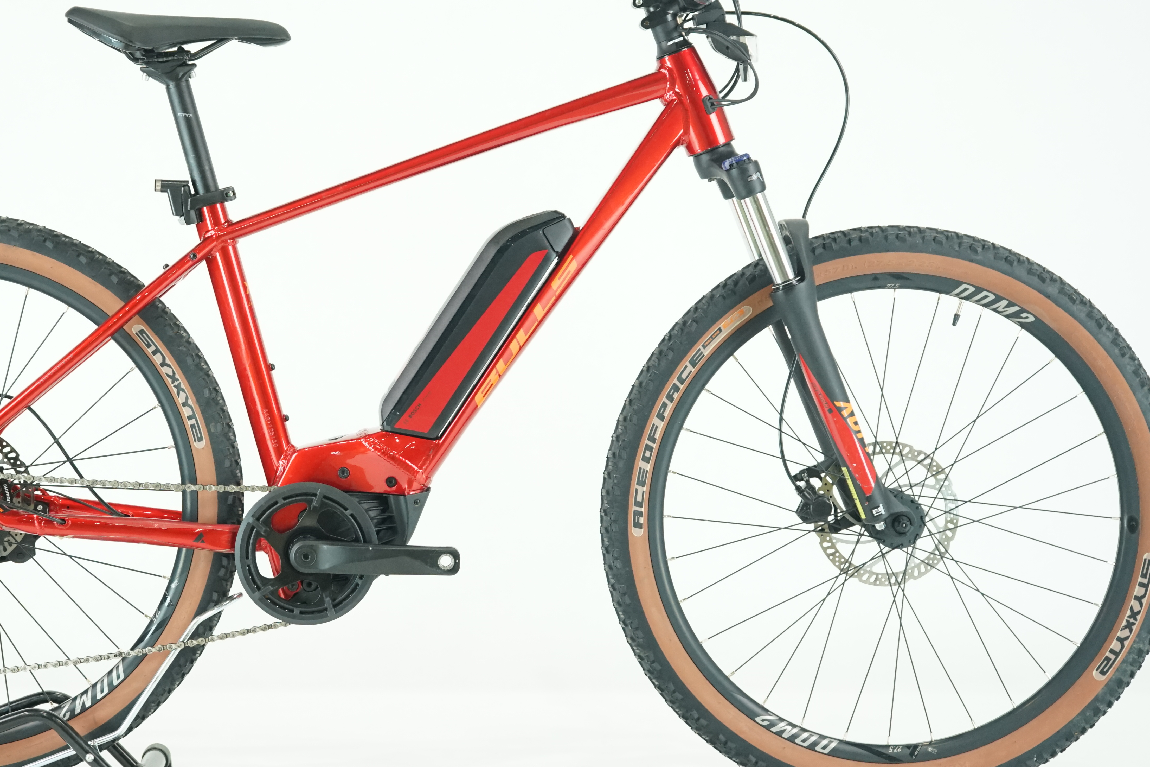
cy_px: 313
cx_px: 416
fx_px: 2428
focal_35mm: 76
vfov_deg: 17.9
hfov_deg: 26.5
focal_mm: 56
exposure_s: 1/200
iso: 2500
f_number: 5
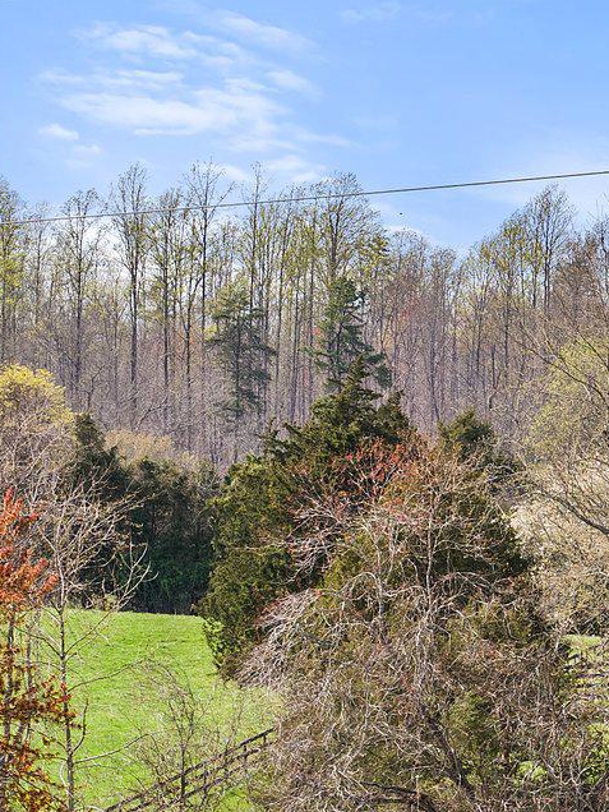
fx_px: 7624
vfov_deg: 6.1
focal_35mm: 325
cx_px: 1136
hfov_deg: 4.5
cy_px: 850
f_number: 11
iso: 640
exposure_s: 1/320
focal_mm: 105
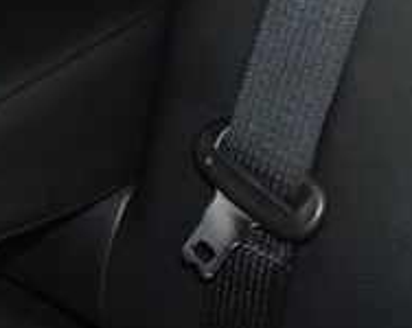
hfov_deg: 15.6
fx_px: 1401
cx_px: -169
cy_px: 40
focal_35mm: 115
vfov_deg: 13.3
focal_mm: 24
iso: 2000
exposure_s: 1/125
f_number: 3.8
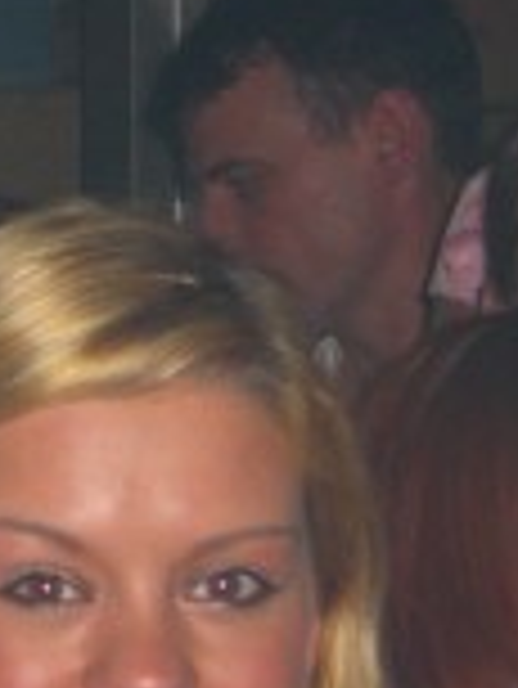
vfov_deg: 7.4
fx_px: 5300
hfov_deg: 5.6
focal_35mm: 266
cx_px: -185
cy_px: 454
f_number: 4
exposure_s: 1/60
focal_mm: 14.2
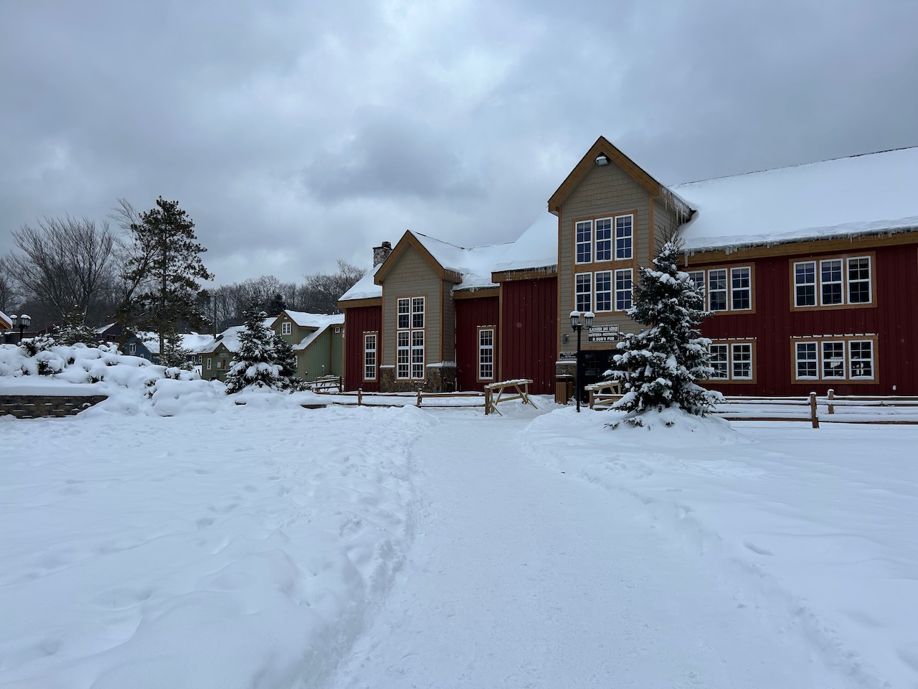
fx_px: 690
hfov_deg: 67.3
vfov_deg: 53.1
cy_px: 344
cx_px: 459
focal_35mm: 26
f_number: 1.5
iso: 50
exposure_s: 1/3257
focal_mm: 5.7
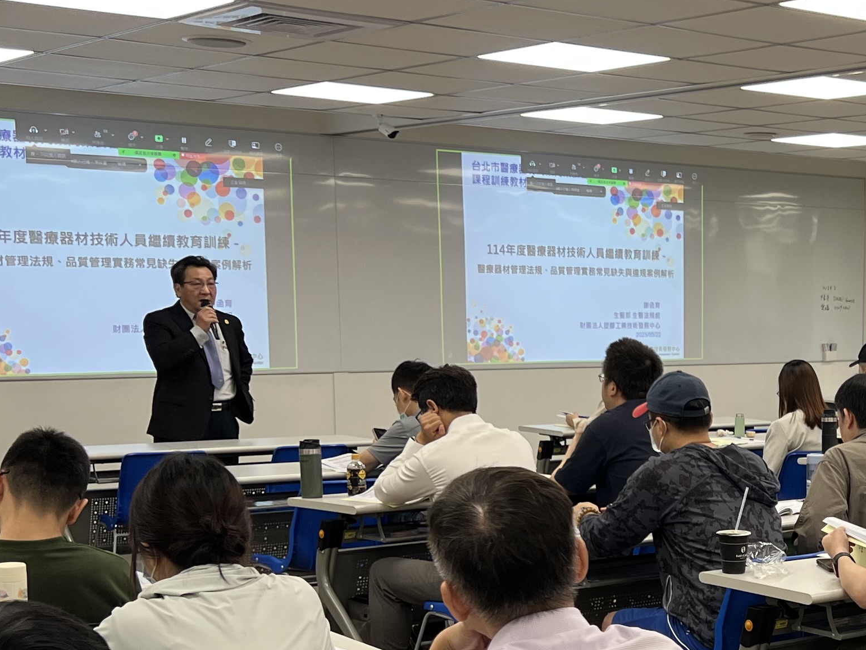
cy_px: 542
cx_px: 824
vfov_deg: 21.3
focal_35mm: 68
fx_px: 1701
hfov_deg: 27.3
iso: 64
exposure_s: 1/120
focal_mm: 5.7
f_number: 1.5
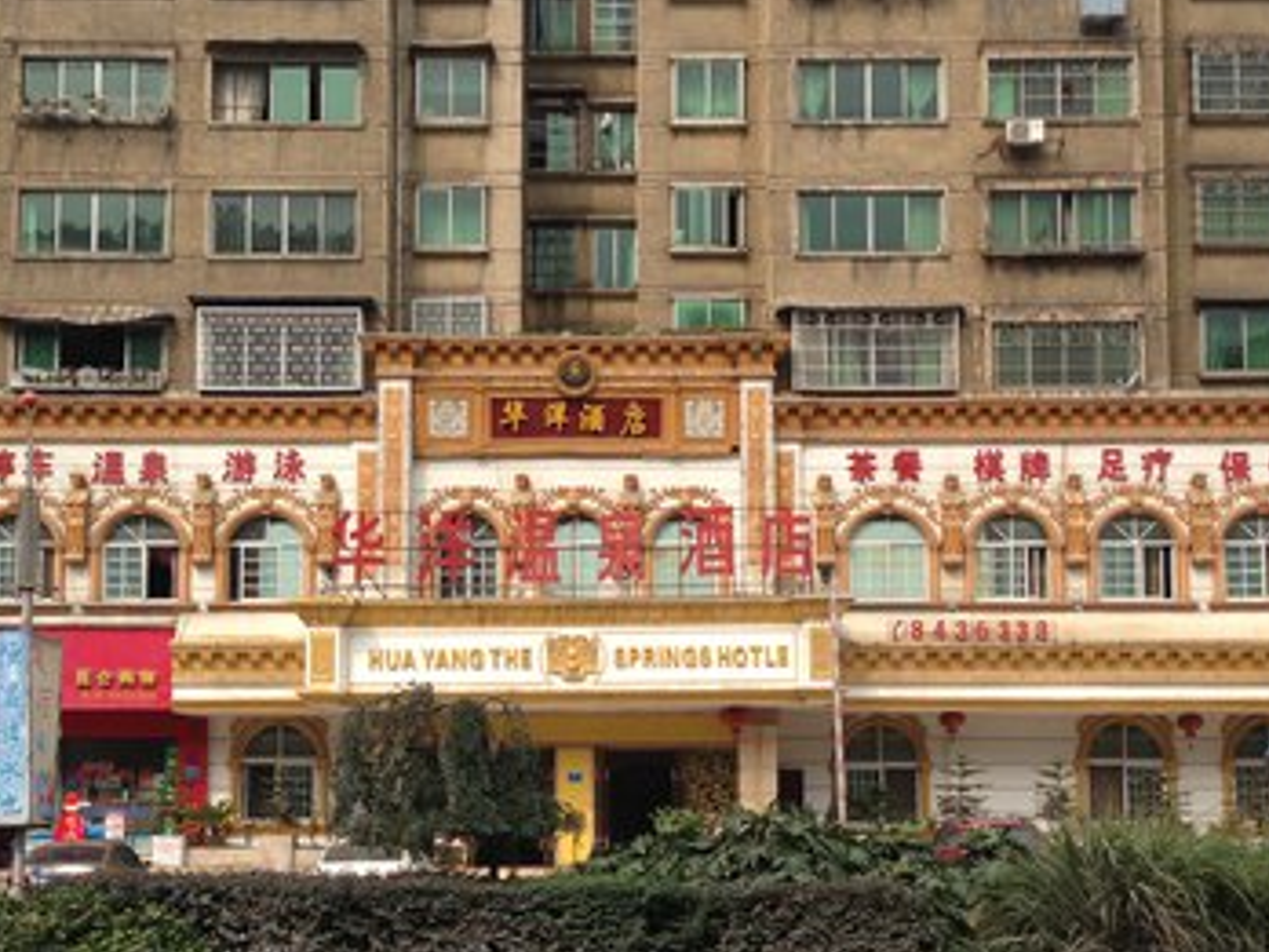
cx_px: 625
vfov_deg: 27.9
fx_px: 1906
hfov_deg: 36.8
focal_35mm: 52
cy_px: 631
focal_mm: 4.13
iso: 50
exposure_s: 1/1085
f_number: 2.4
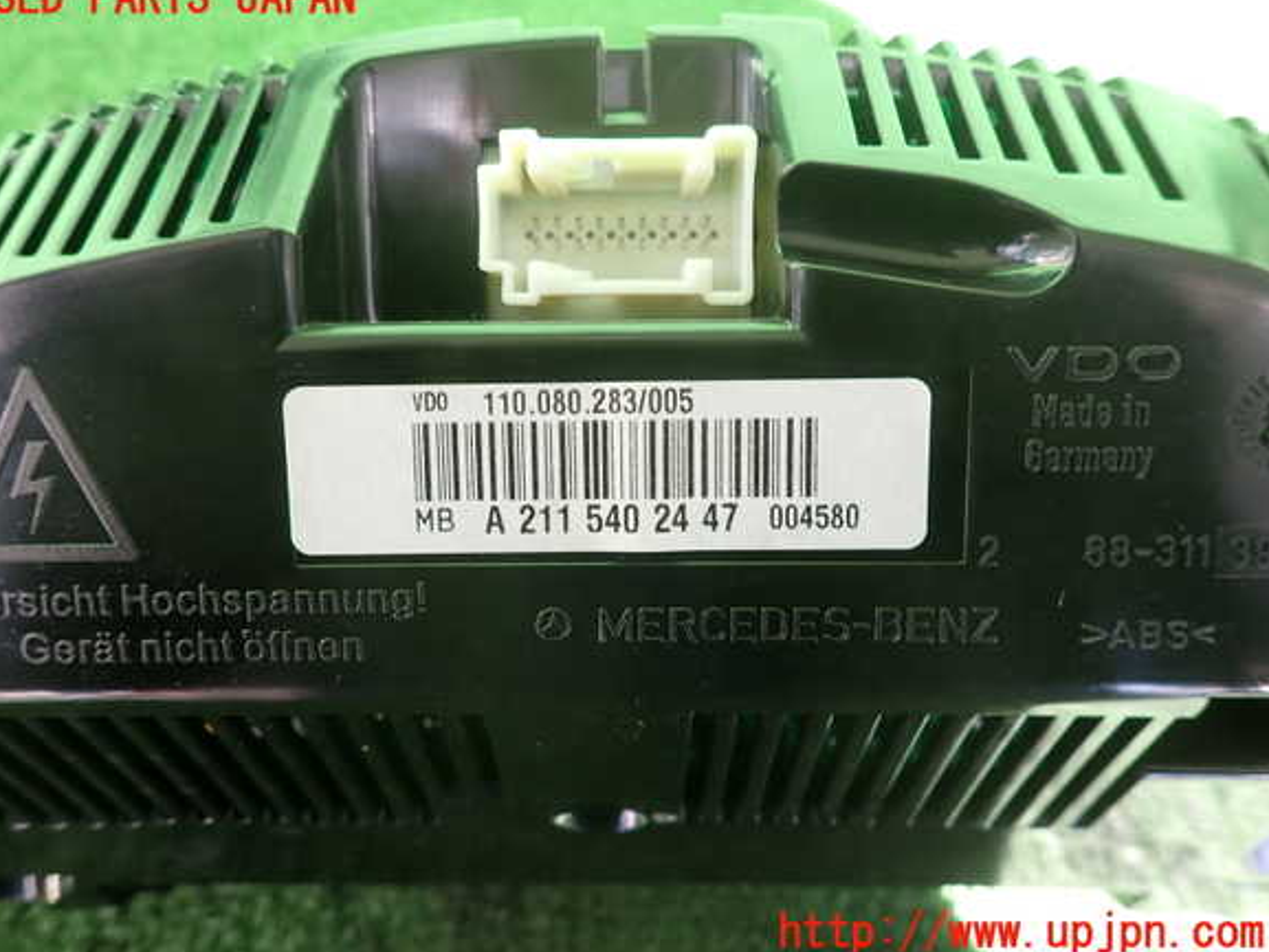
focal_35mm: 26
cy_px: 466
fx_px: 953
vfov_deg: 53.1
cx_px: 616
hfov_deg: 67.3
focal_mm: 4.5
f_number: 2
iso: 125
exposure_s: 1/60
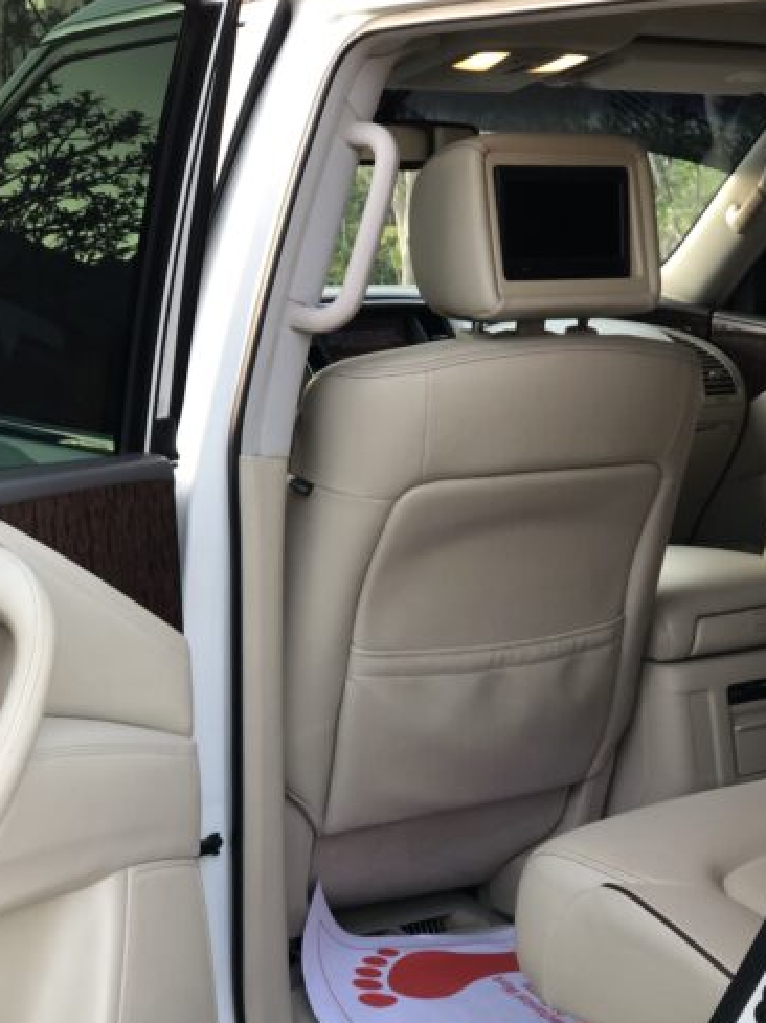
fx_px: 2068
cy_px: 561
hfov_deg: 21.0
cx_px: 408
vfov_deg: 27.8
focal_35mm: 70
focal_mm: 6.6
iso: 32
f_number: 2.8
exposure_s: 1/30
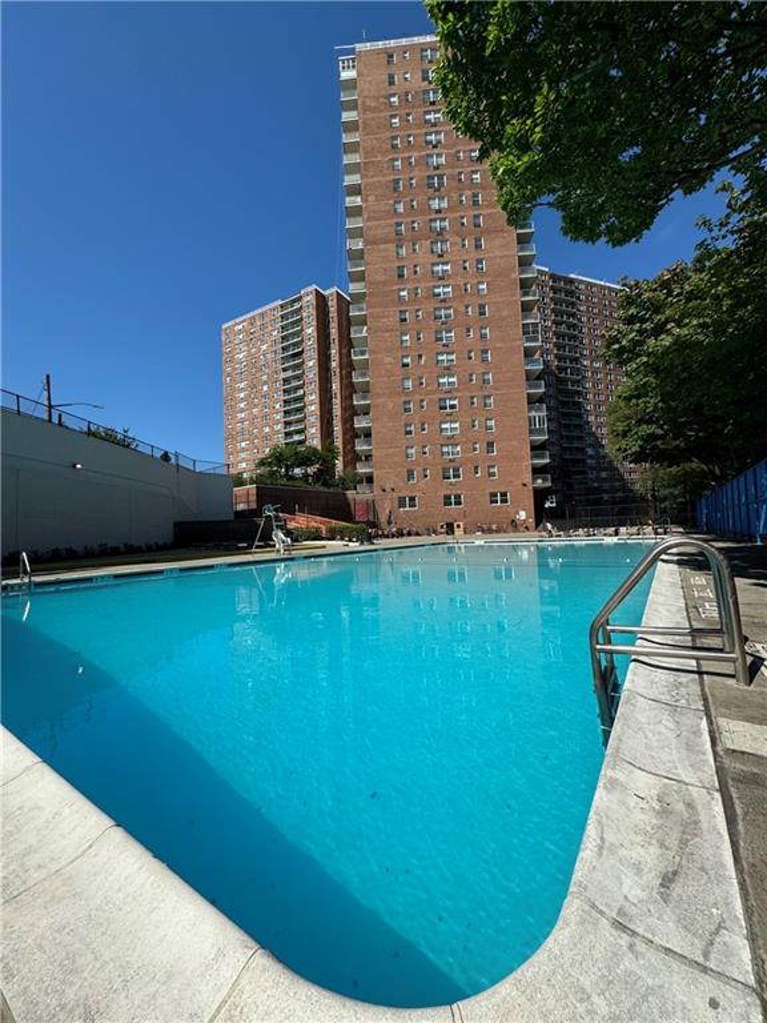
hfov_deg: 85.7
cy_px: 512
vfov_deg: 102.1
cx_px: 384
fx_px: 414
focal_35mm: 14
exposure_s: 1/2342
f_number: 2.2
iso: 50
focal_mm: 2.22
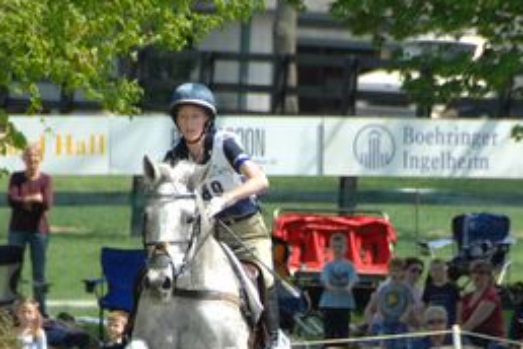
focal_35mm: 742
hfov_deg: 2.8
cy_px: 352
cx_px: 332
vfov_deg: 1.9
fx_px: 10779
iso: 500
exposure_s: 1/1000
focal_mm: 200
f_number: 5.6
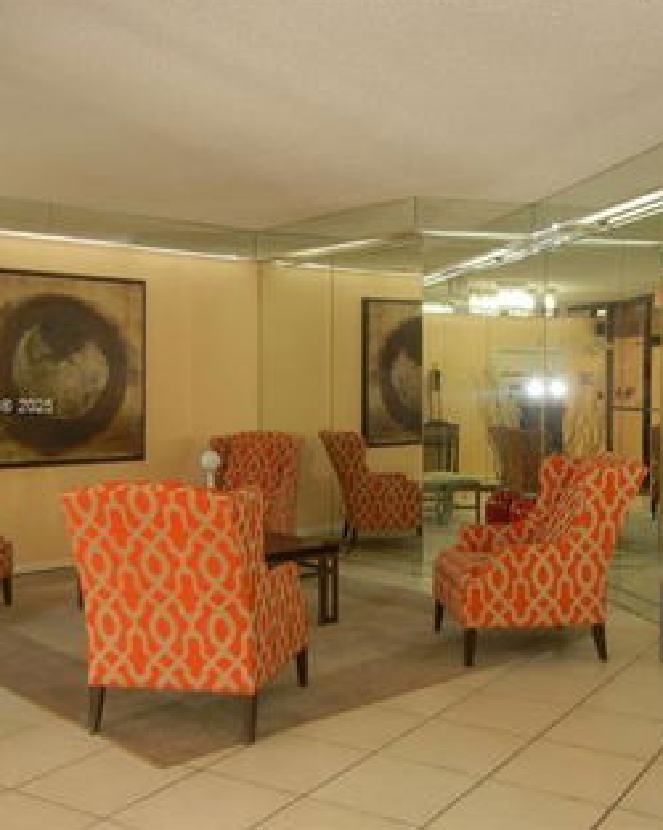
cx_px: 375
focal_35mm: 40
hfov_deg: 37.2
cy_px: 408
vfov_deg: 45.8
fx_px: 982
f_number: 3.5
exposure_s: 1/38.6
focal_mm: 5.4
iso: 160
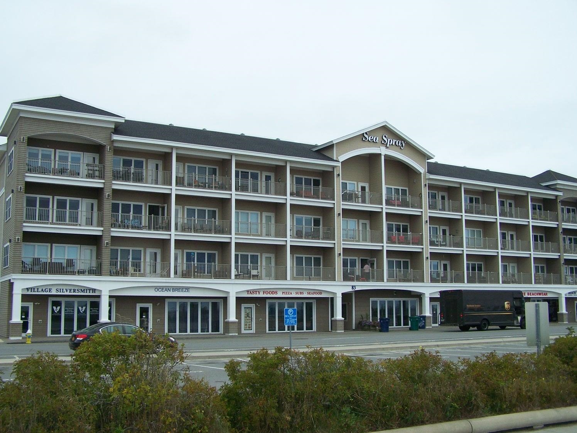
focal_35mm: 38
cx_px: 288
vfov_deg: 37.7
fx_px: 633
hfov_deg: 49.0
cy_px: 216
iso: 80
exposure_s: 1/640
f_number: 4
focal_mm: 6.3
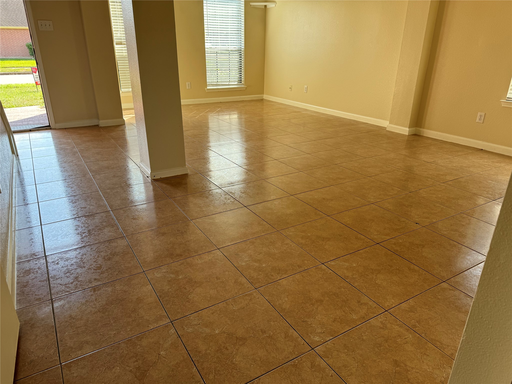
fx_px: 355
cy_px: 192
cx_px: 256
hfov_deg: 71.6
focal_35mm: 24
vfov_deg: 56.8
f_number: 1.78
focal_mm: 6.76
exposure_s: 1/147
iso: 64
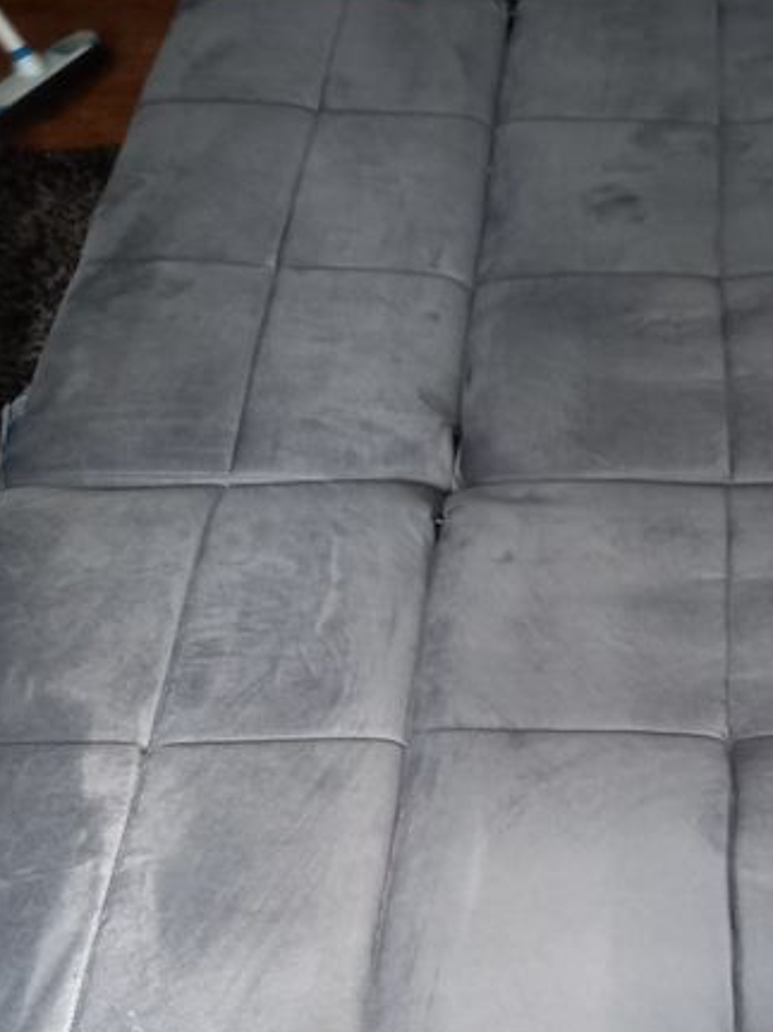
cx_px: 718
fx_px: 1728
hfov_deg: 24.4
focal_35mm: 58
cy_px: 747
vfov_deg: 32.7
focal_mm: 4.6
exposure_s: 1/24
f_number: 2
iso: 250
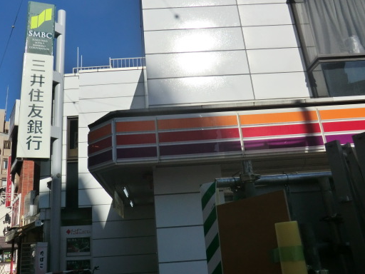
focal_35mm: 30
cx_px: 153
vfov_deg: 46.8
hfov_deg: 59.6
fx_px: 316
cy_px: 126
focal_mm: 4.3
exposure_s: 1/640
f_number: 7.5
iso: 80
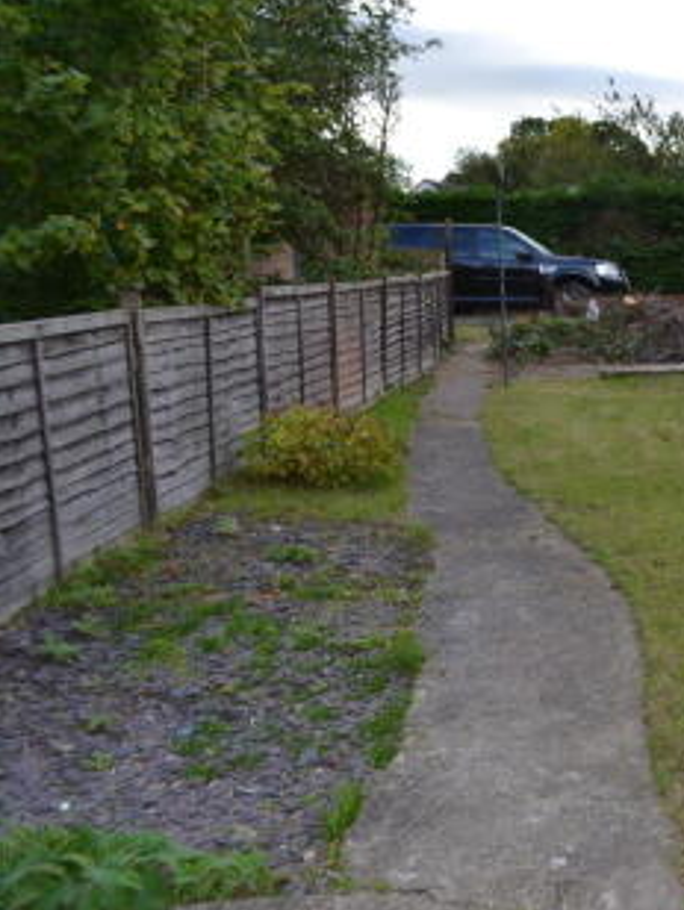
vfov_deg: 46.8
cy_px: 461
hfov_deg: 32.8
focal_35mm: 40
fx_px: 1053
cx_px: 699
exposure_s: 1/200
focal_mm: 18
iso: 100
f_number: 5
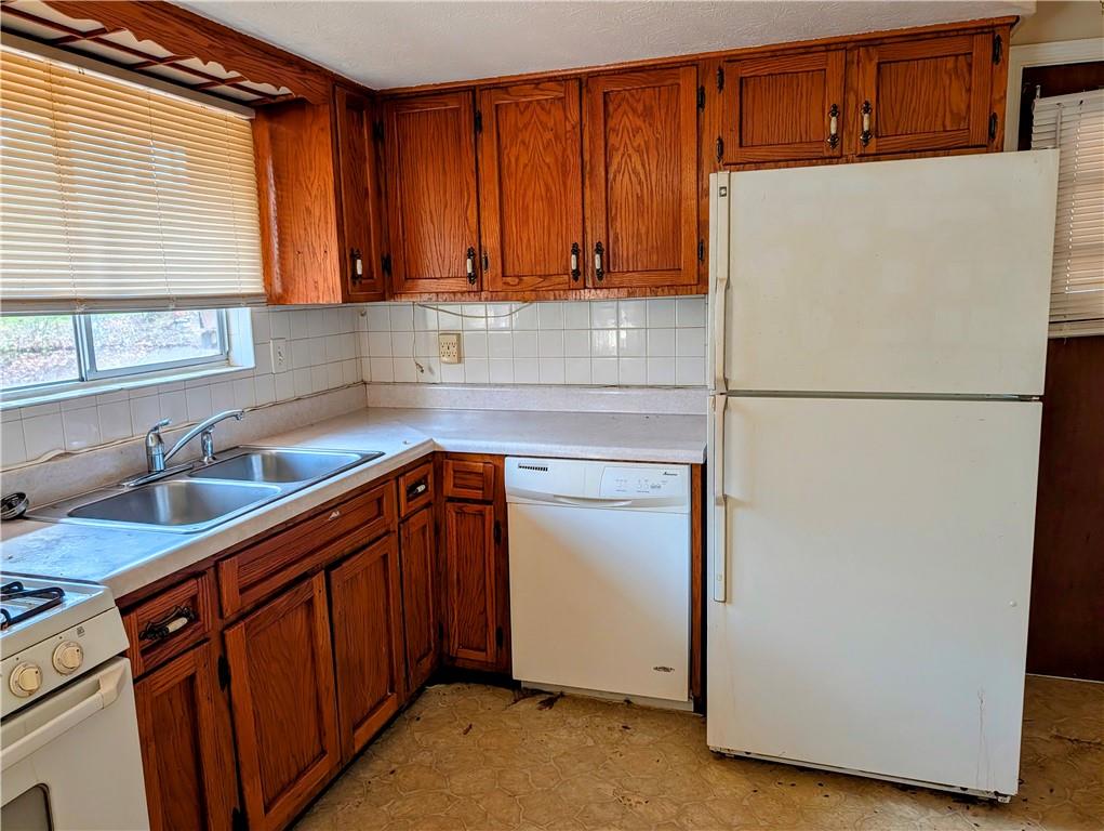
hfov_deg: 71.5
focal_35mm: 24
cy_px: 416
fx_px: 766
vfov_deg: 56.9
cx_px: 552
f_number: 1.68
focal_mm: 6.9
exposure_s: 1/233
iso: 16
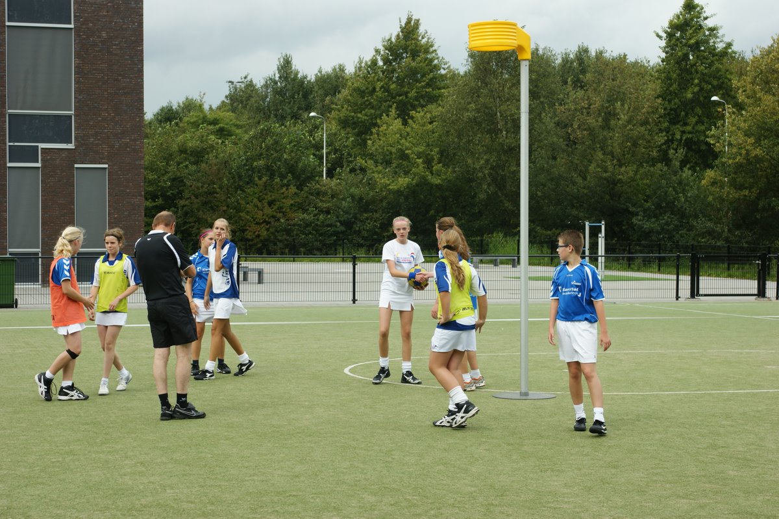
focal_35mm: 82
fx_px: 1784
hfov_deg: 24.6
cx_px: 390
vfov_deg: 16.5
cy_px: 260
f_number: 6.3
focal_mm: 55
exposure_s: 1/400
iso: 200
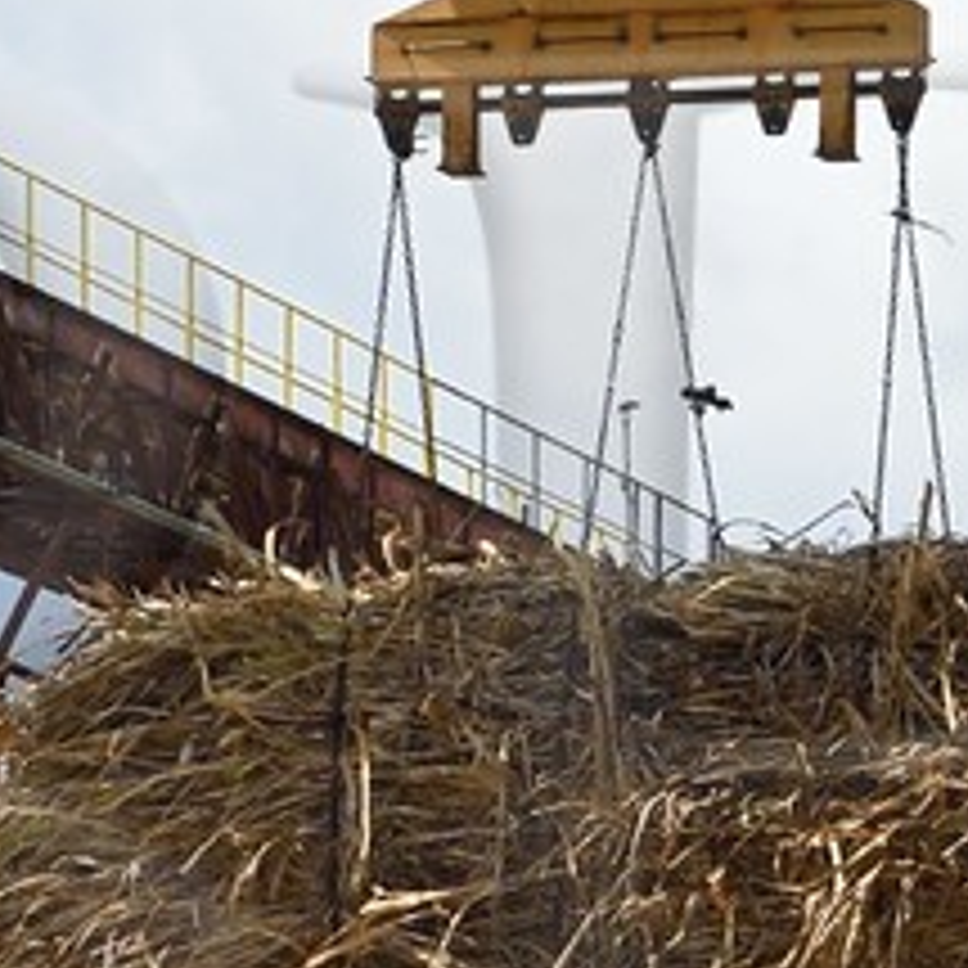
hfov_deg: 4.6
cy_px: 799
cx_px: 387
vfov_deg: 4.6
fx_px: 12022
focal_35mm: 380
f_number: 13
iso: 200
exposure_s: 1/250
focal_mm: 60
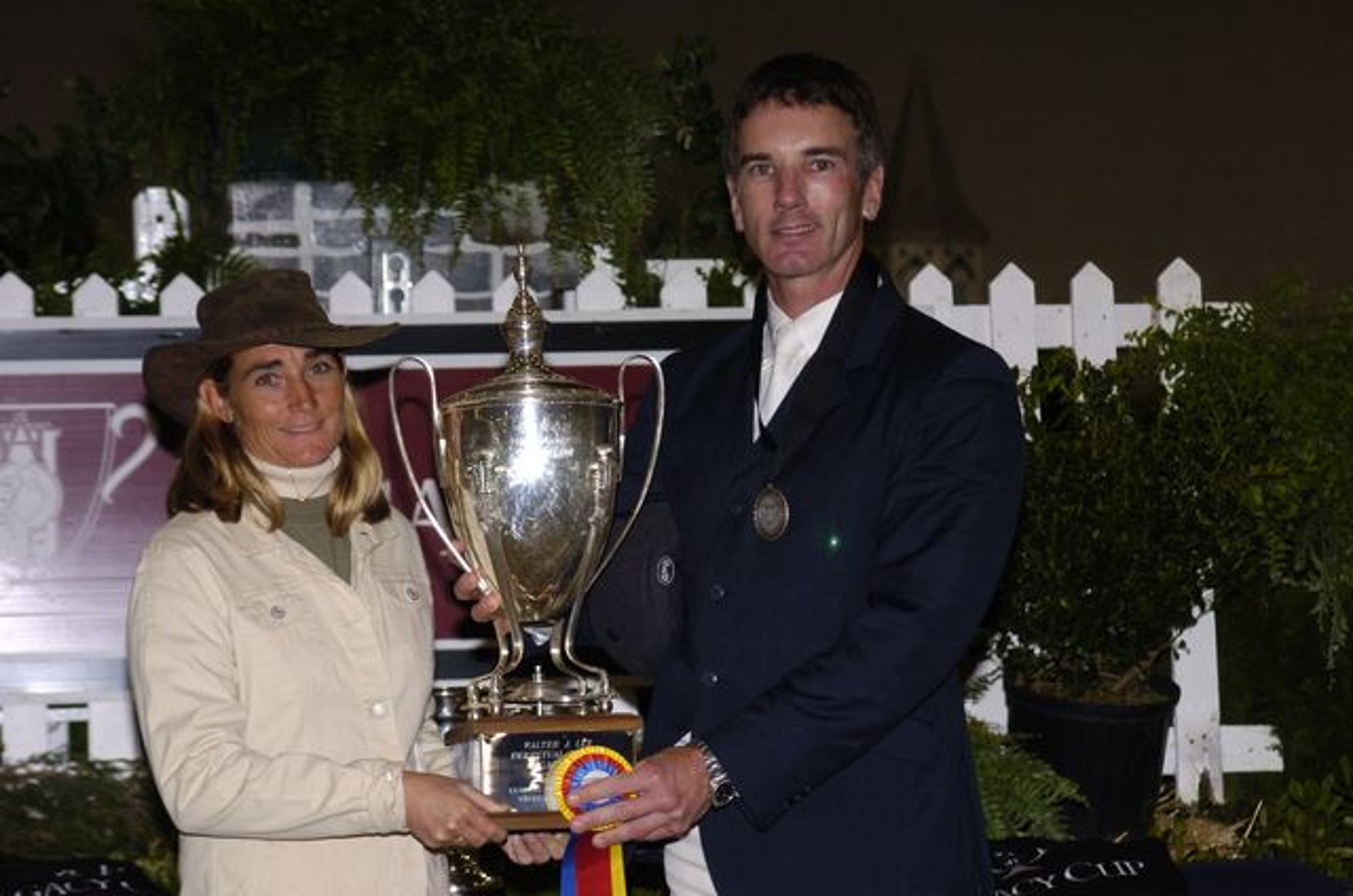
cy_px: 448
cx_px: 676
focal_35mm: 129
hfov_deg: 15.9
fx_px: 4839
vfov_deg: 10.6
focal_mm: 86
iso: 400
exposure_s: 1/125
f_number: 5
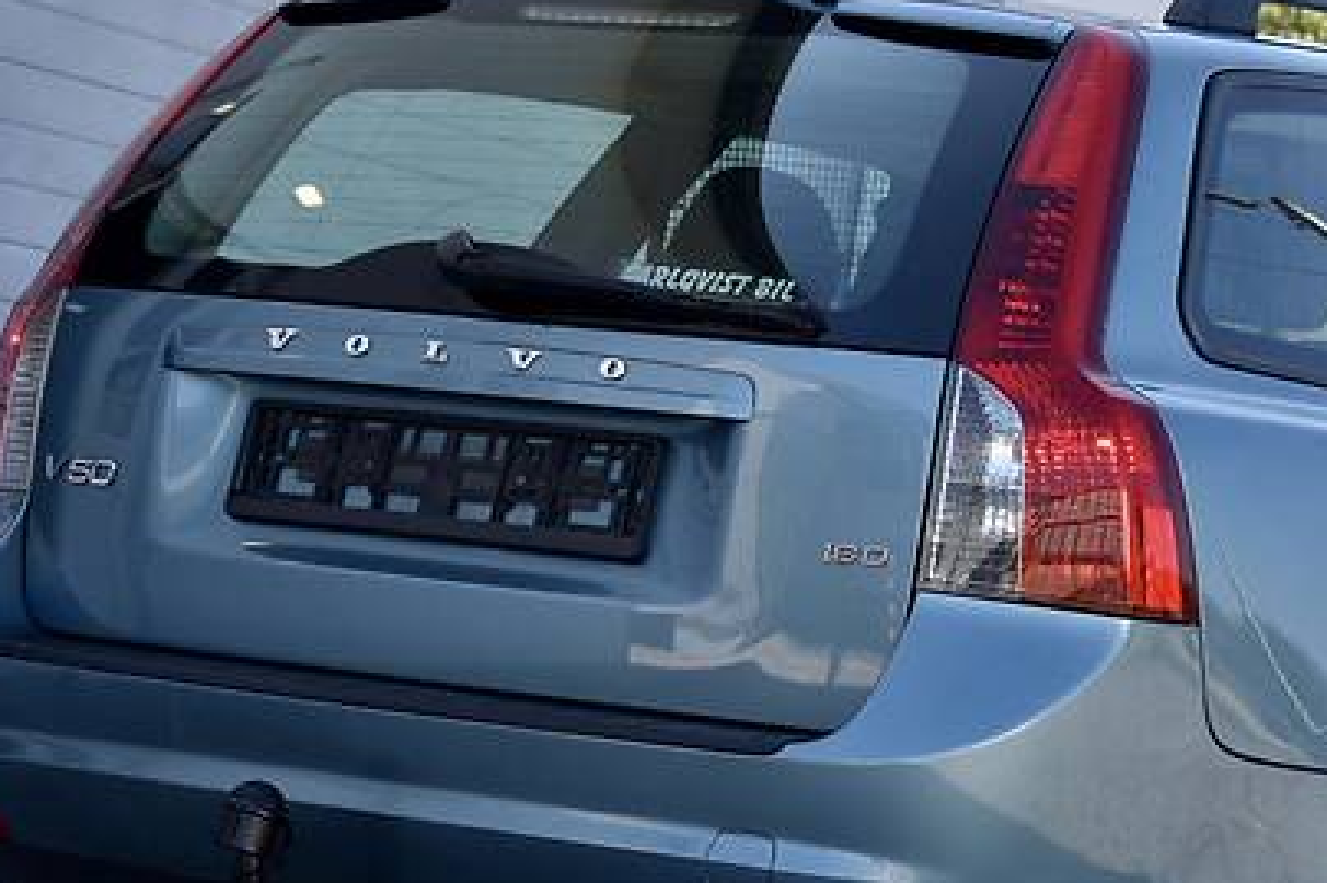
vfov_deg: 12.5
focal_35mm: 109
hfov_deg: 18.6
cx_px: 1077
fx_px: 4016
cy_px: 573
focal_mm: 55
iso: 320
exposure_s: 1/250
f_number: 8
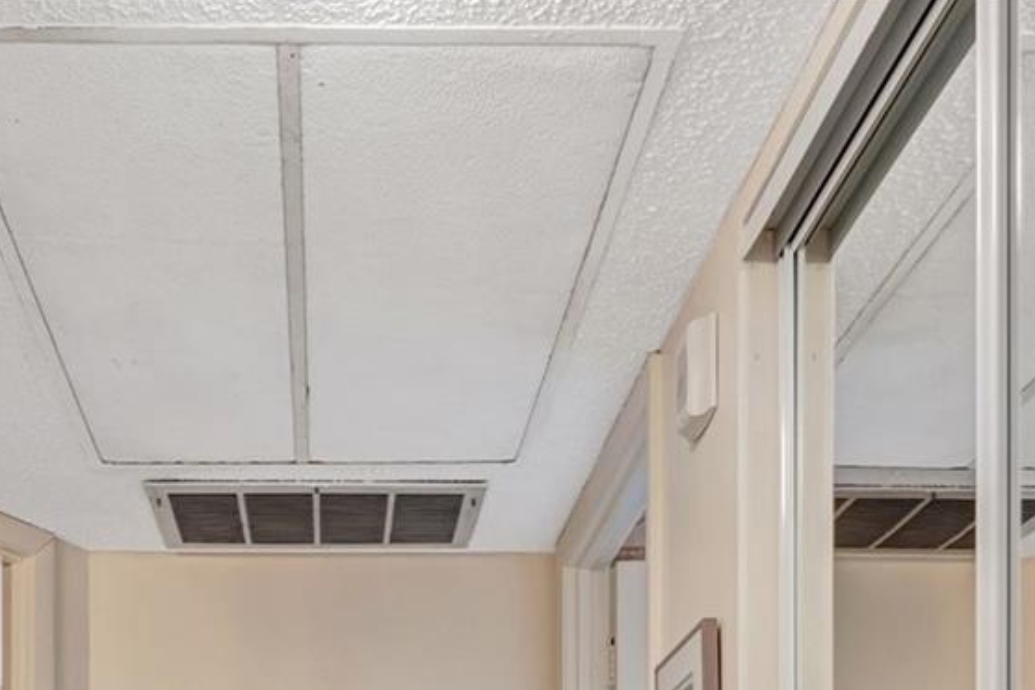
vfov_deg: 23.9
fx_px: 1339
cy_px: 984
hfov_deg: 41.6
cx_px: 333
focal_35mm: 47
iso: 500
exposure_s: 1/3.33
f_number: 8
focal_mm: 16.2
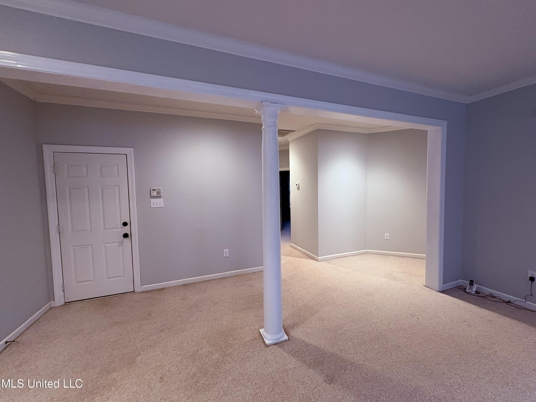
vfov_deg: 85.7
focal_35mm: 14
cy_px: 201
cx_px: 268
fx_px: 217
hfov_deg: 102.1
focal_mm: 2.22
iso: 250
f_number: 2.2
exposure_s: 1/60
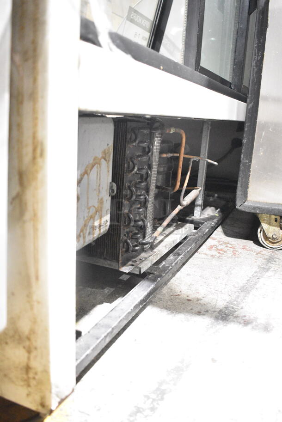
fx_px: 387
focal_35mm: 33
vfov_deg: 57.2
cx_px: 141
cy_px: 211
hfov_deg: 40.0
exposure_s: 1/30
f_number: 3.8
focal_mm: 22
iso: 5600
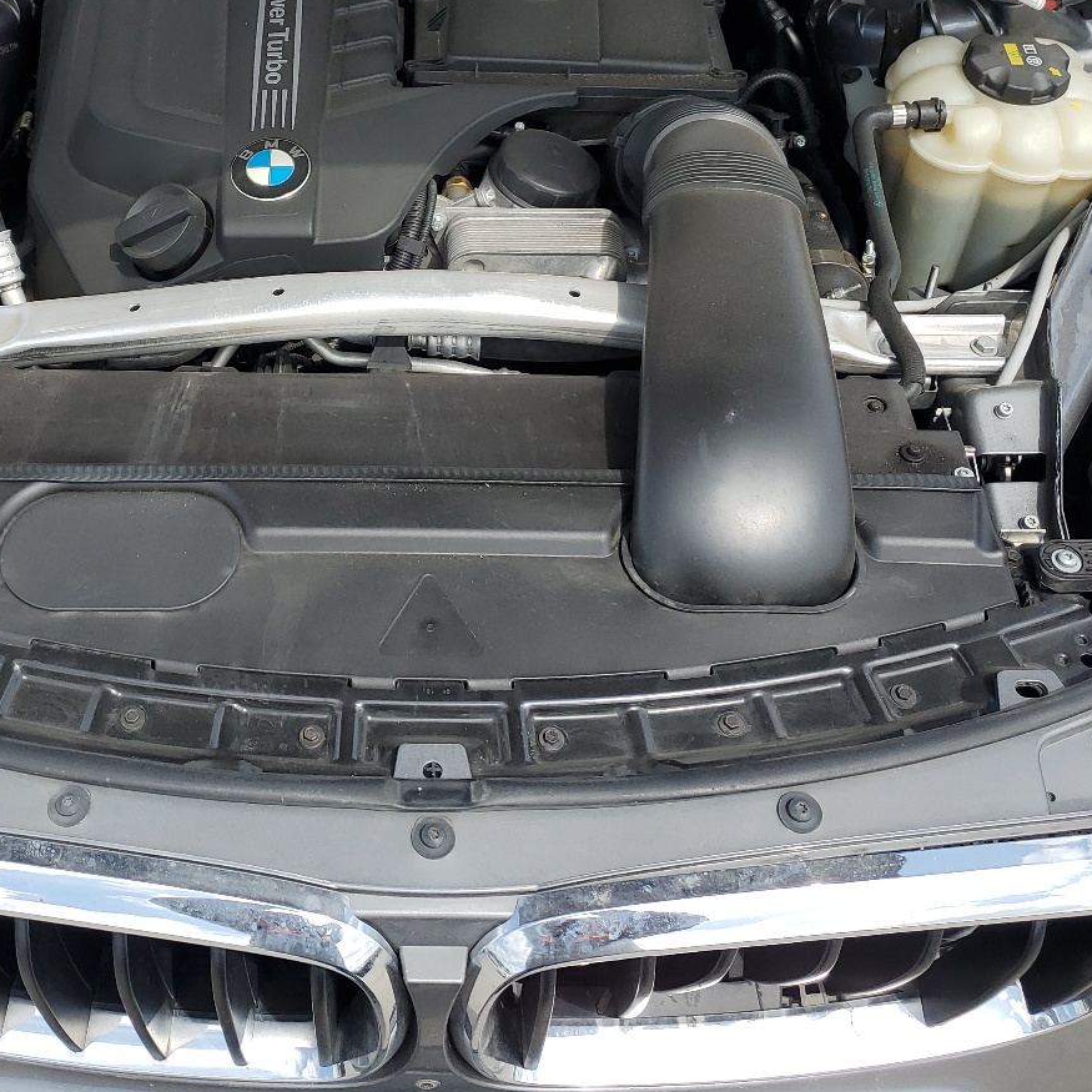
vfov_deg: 39.5
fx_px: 1499
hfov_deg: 39.7
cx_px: 386
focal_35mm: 42
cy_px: 351
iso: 50
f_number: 1.5
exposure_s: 1/2000
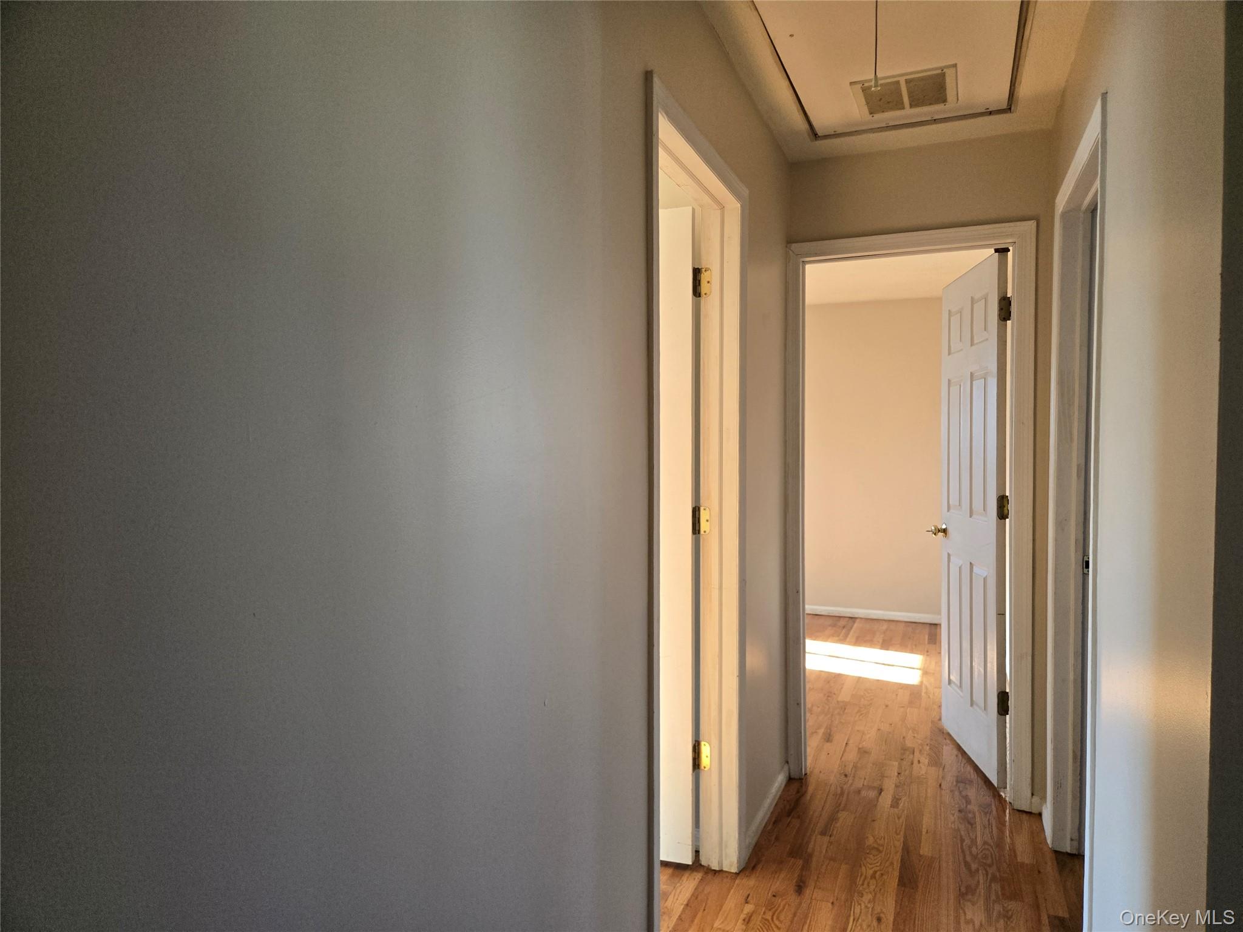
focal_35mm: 23
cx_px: 622
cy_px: 466
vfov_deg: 58.9
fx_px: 826
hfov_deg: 73.9
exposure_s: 1/180
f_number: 1.8
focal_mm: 5.4
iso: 160
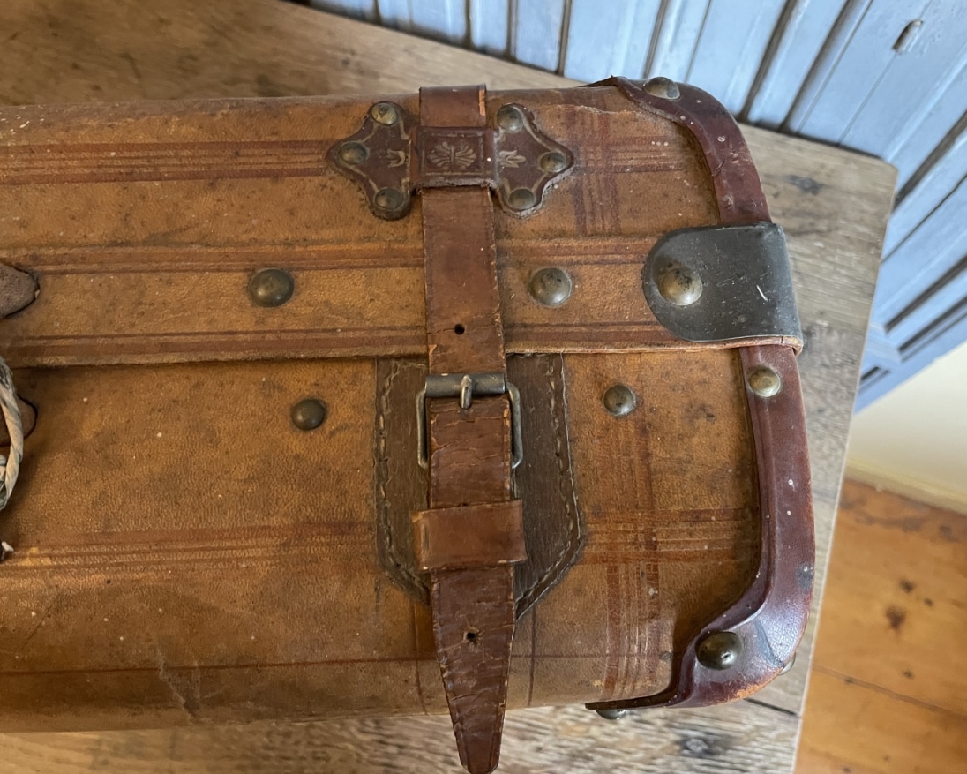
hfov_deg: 62.1
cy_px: 399
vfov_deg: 51.5
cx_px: 516
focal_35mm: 28
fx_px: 801
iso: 500
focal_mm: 4.2
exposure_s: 1/25
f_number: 1.6
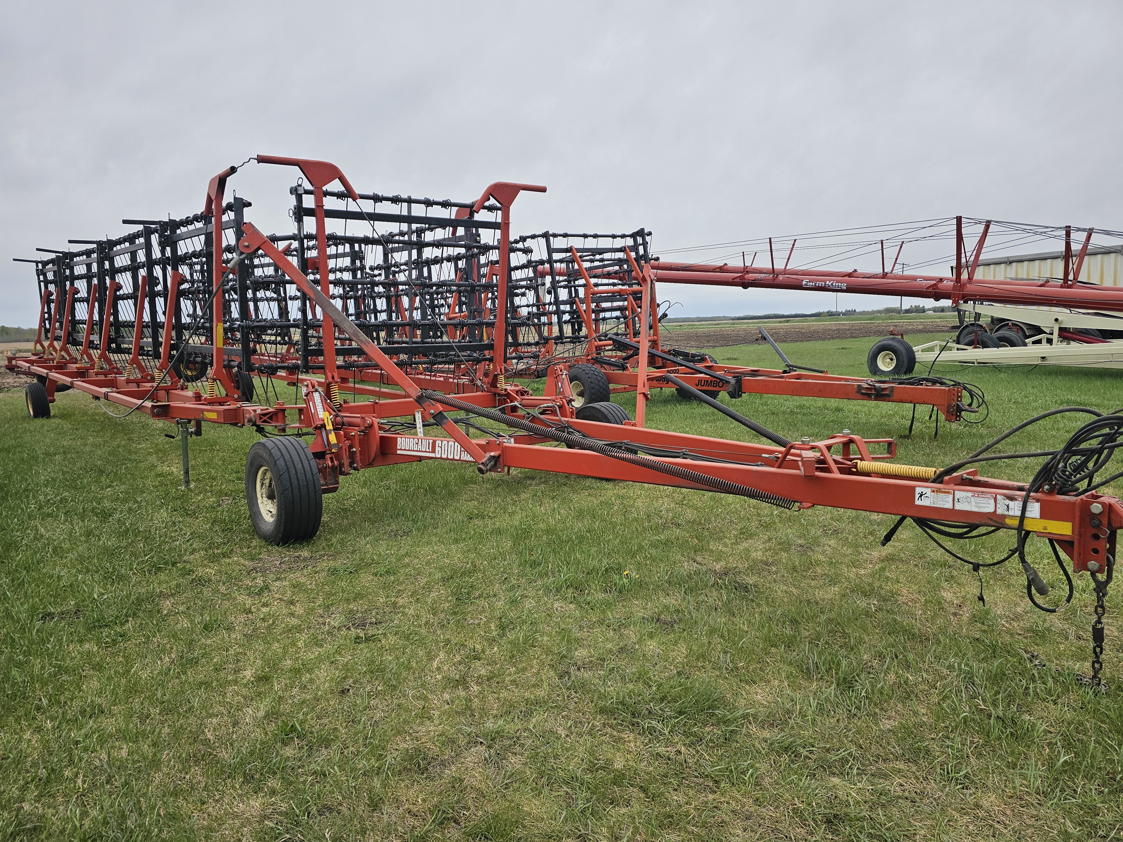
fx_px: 746
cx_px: 562
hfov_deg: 73.9
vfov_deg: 58.9
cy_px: 421
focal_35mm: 23
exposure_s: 1/1126
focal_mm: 6.3
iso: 20
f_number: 1.7
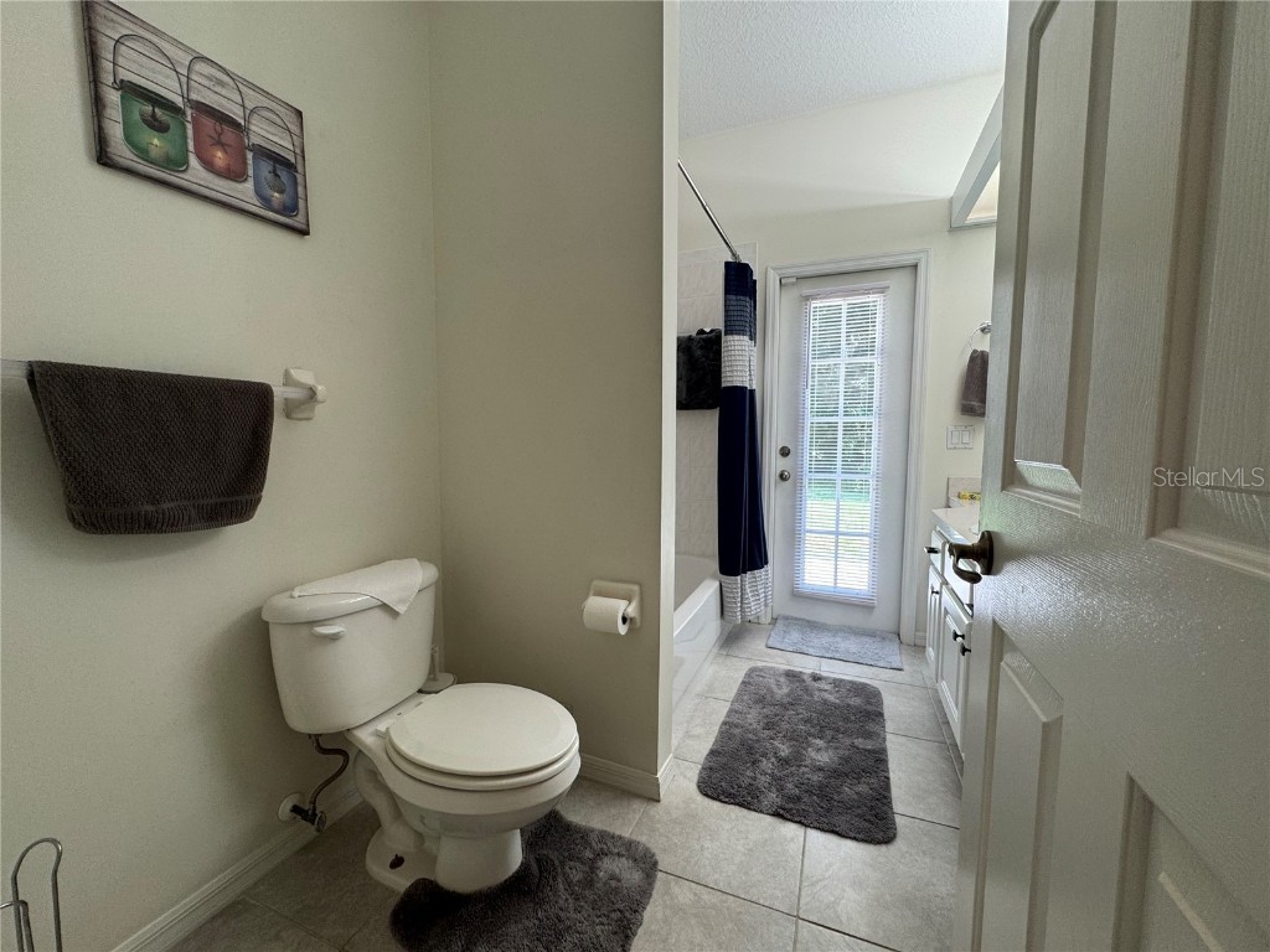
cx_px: 635
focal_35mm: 14
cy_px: 476
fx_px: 514
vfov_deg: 85.7
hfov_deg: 102.1
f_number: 2.2
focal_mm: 2.22
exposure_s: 1/120
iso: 100
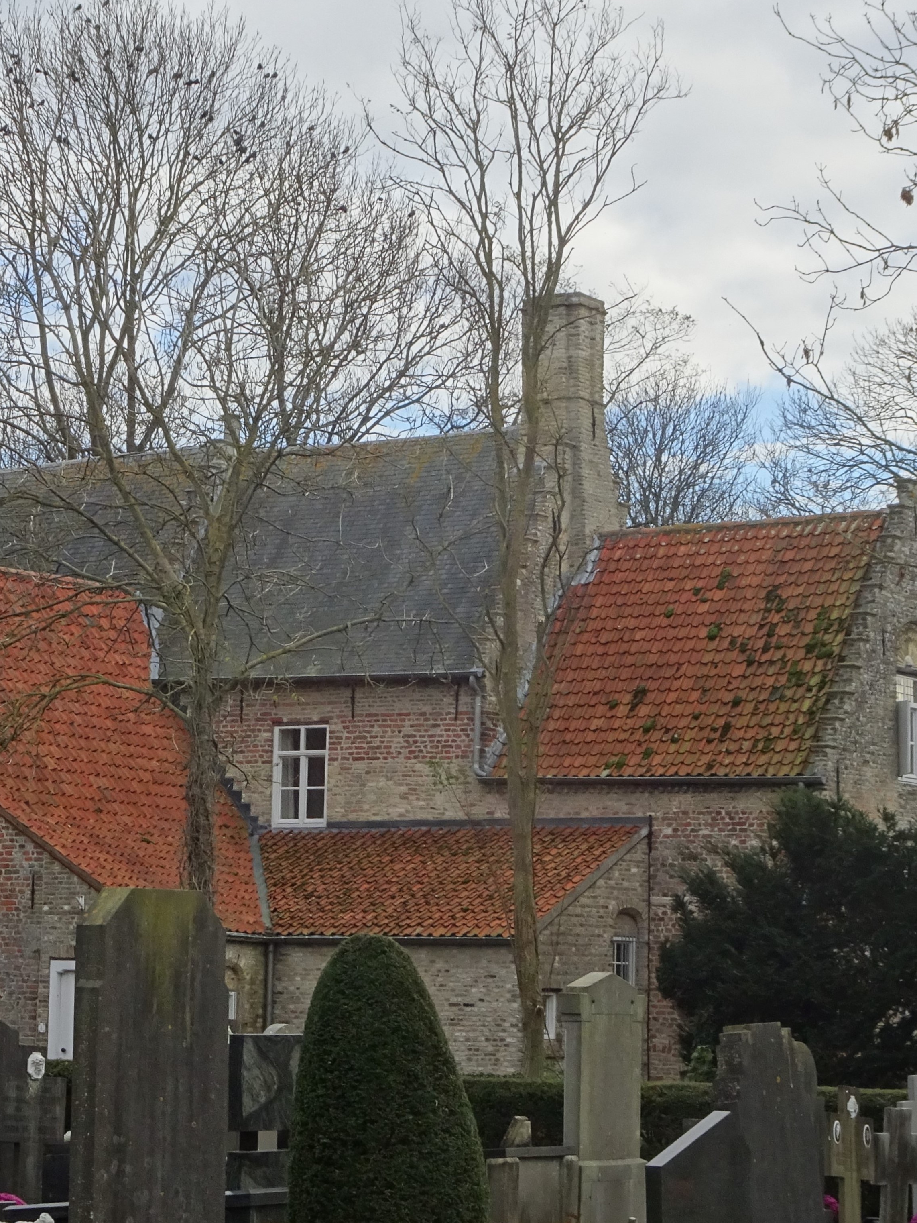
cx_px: 245
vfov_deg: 21.8
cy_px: 602
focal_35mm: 90
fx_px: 3178
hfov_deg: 16.3
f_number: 4.5
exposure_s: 1/160
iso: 80
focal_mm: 10.23
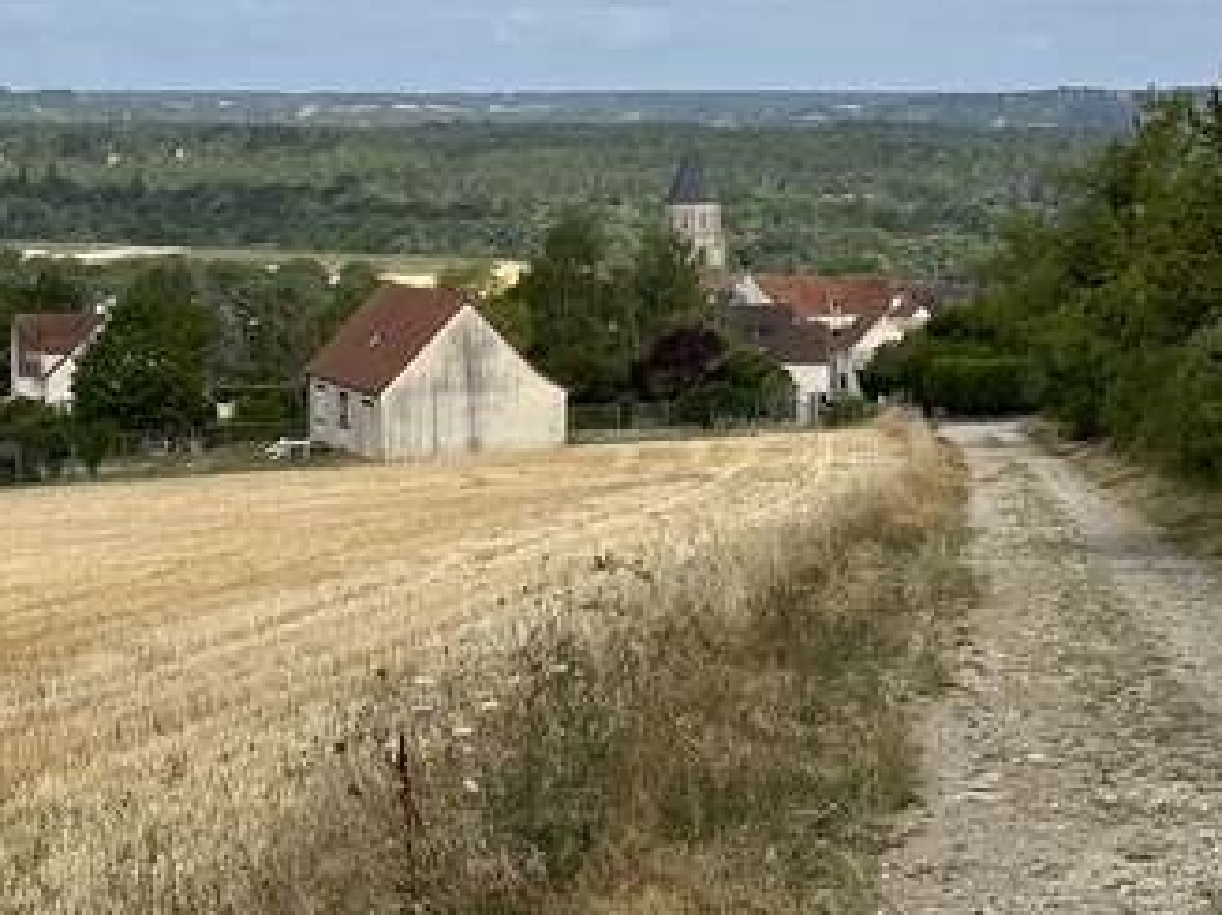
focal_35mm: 88
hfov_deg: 22.2
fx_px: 3105
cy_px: 351
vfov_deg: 16.8
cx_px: 445
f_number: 1.78
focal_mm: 6.86
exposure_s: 1/5556
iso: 64
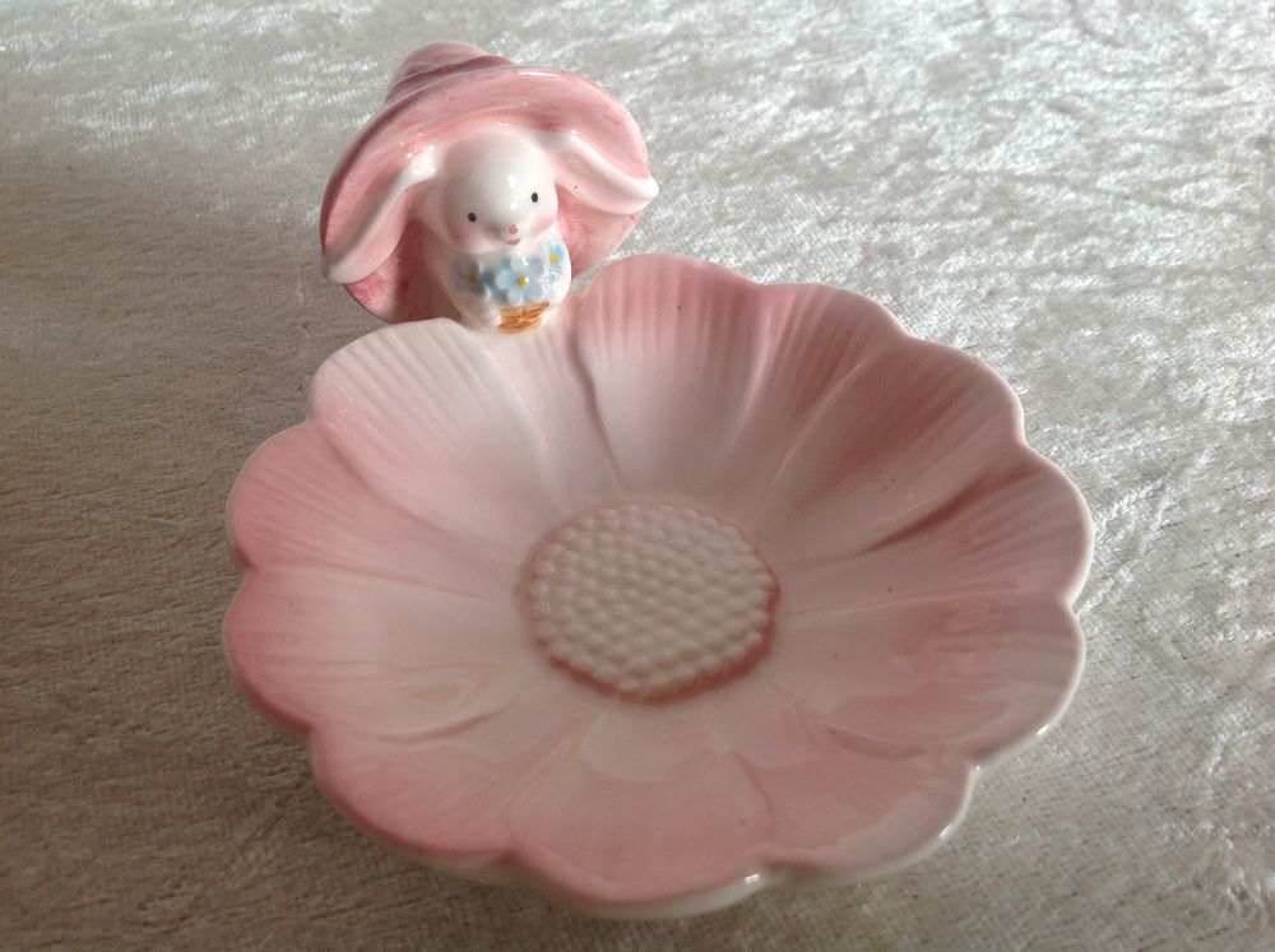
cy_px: 476
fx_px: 1287
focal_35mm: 35
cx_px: 638
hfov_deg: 52.7
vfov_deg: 40.6
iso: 50
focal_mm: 4.28
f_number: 2.4
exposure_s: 1/24
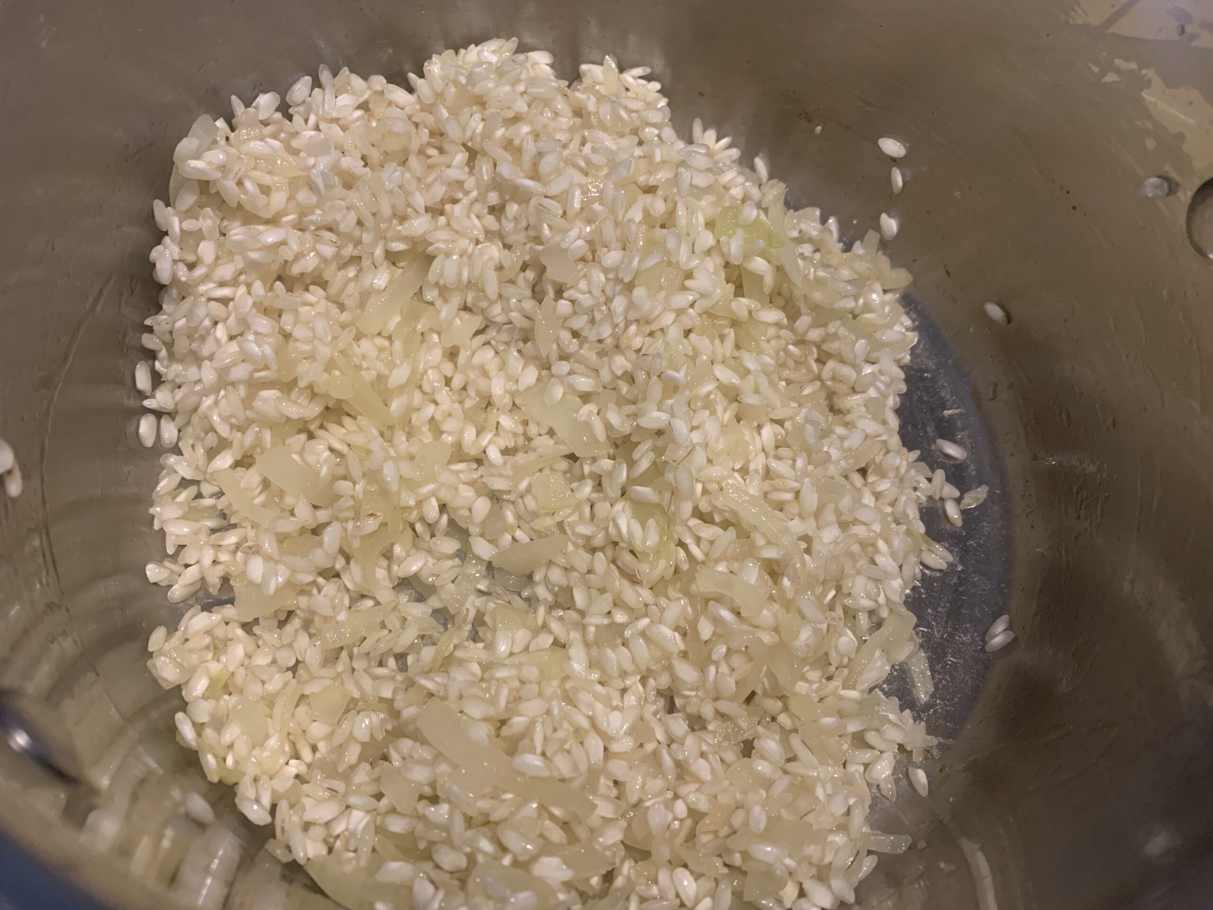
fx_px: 911
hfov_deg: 67.3
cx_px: 606
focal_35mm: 26
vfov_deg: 53.1
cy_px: 455
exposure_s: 1/50
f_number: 1.8
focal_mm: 4.25
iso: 200
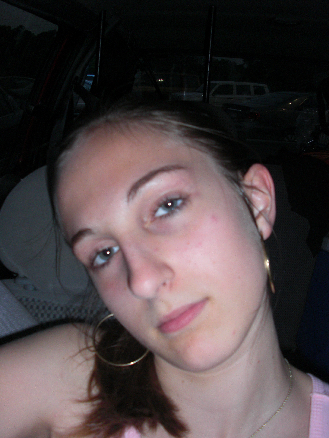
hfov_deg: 39.7
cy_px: 219
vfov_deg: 51.4
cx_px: 164
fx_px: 456
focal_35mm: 36
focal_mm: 6.3
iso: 200
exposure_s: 1/60
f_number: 2.8
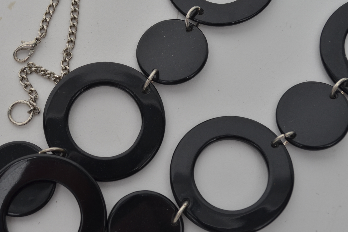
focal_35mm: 74
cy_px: 126
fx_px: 712
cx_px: 130
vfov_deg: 18.5
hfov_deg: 27.4
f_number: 6.7
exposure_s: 1/180
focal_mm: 35
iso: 250
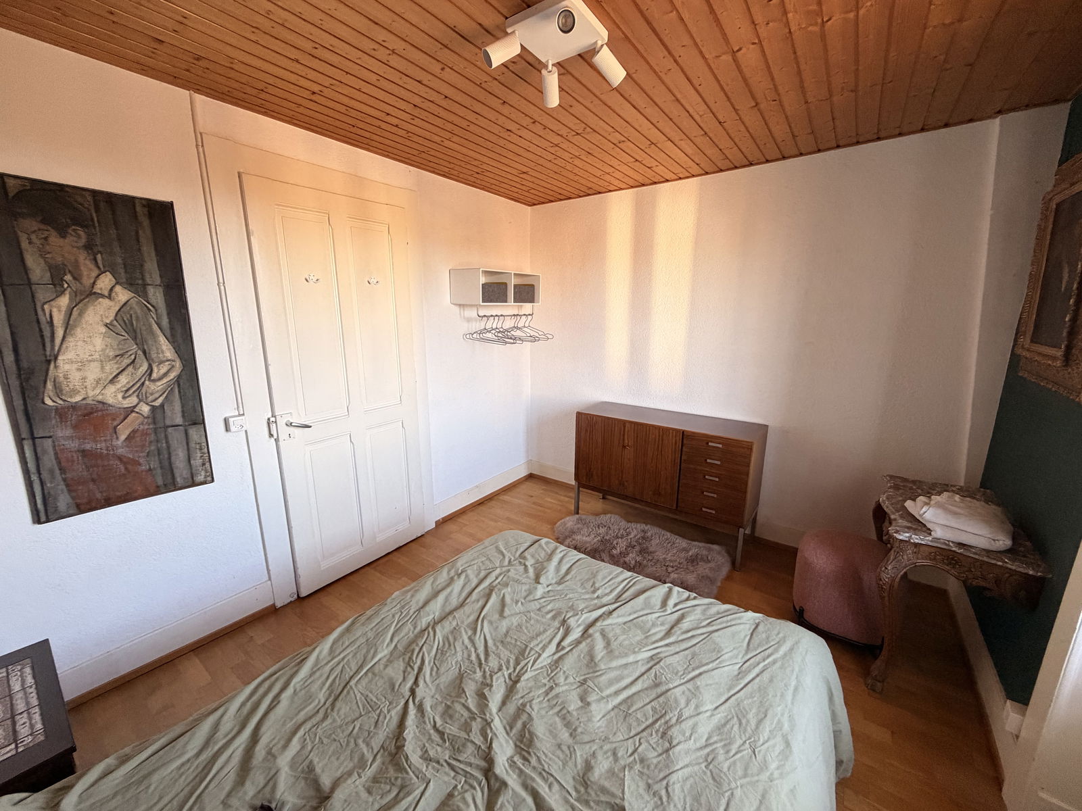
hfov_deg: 102.1
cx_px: 541
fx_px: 438
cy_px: 406
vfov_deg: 85.7
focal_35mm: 14
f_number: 2.2
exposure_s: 1/87
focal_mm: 2.22
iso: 320
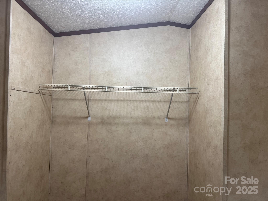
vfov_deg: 56.8
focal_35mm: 24
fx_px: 186
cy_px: 100
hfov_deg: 71.6
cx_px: 134
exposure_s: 1/60
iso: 125
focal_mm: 6.76
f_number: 1.78
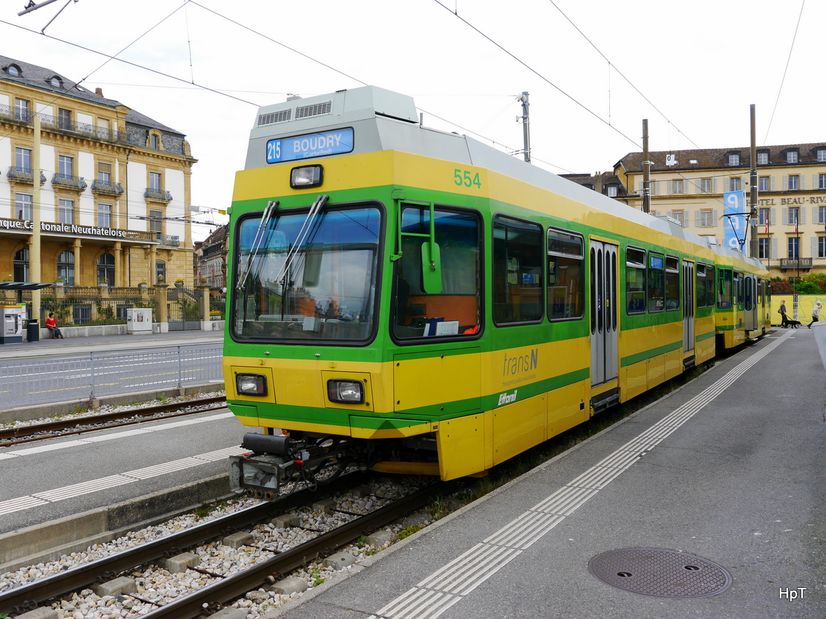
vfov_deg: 46.8
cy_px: 310
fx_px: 716
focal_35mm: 30
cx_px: 413
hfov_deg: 60.0
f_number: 6.3
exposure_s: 1/320
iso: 160
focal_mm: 15
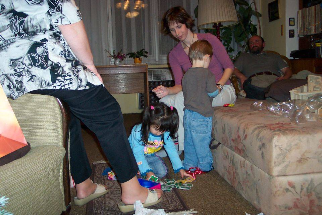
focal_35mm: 38
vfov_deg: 35.1
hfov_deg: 50.7
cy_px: 108
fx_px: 340
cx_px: 161
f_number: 2.8
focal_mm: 8
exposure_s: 1/30
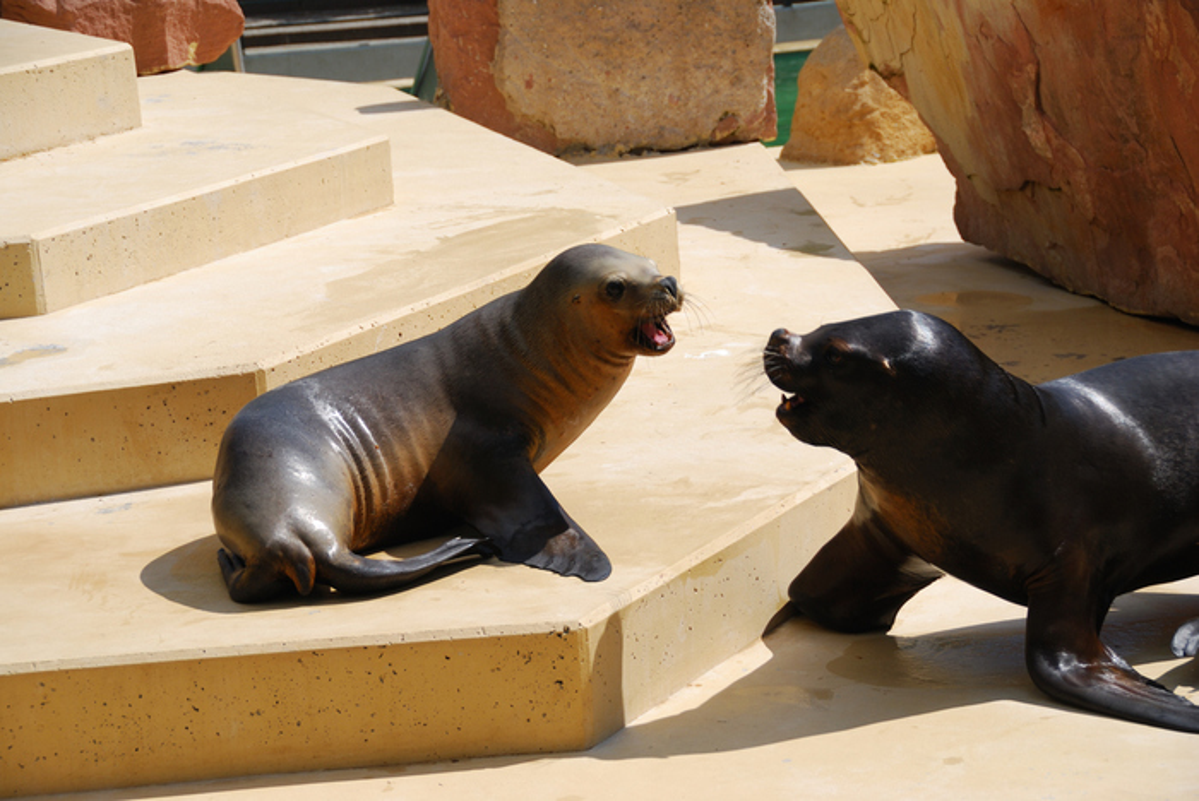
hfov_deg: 20.9
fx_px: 3250
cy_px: 400
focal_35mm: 98
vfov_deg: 14.1
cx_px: 600
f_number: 6.3
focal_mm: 65
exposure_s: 1/640
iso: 100
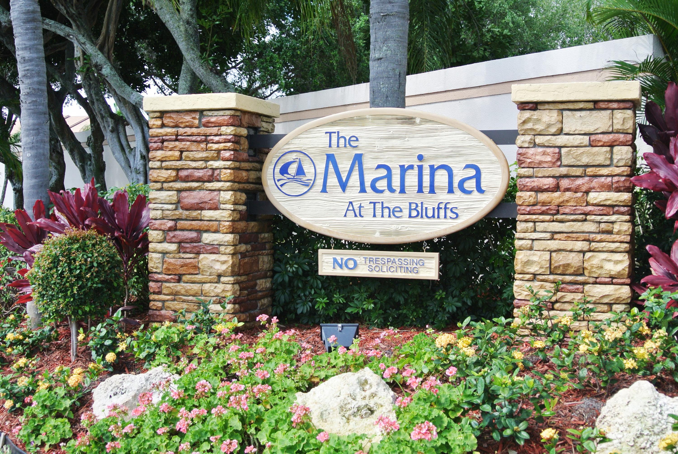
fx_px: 886
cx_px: 339
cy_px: 227
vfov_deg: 28.7
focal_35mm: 47
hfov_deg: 41.9
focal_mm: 17.5
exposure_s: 1/320
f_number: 4.5
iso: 100
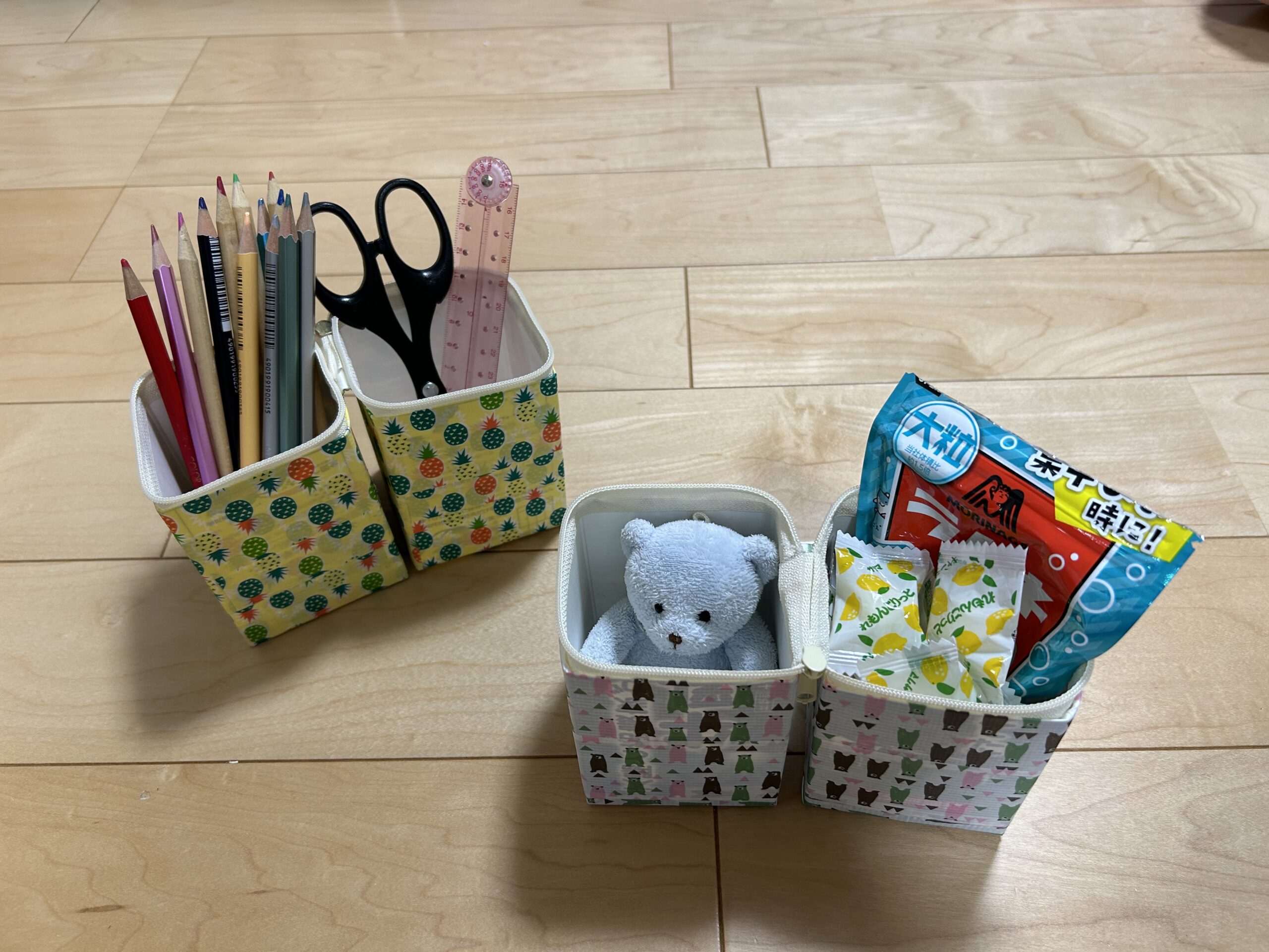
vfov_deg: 53.1
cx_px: 634
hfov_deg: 67.3
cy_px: 476
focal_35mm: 26
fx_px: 953
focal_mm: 5.7
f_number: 1.5
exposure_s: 1/60
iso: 100
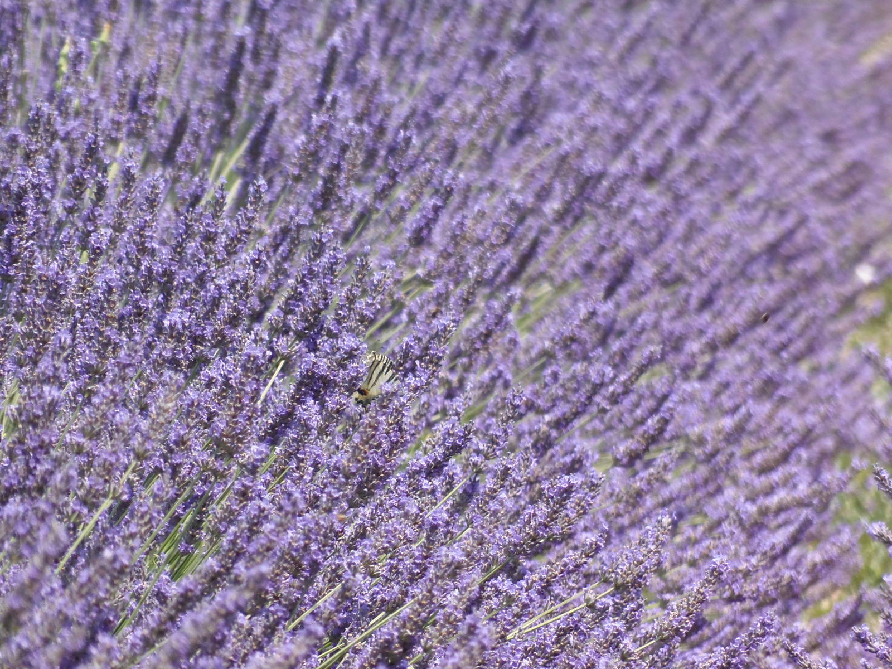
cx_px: 446
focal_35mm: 864
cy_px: 334
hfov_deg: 2.3
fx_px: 22264
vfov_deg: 1.7
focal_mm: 154.8
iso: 200
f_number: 5.7
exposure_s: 1/500
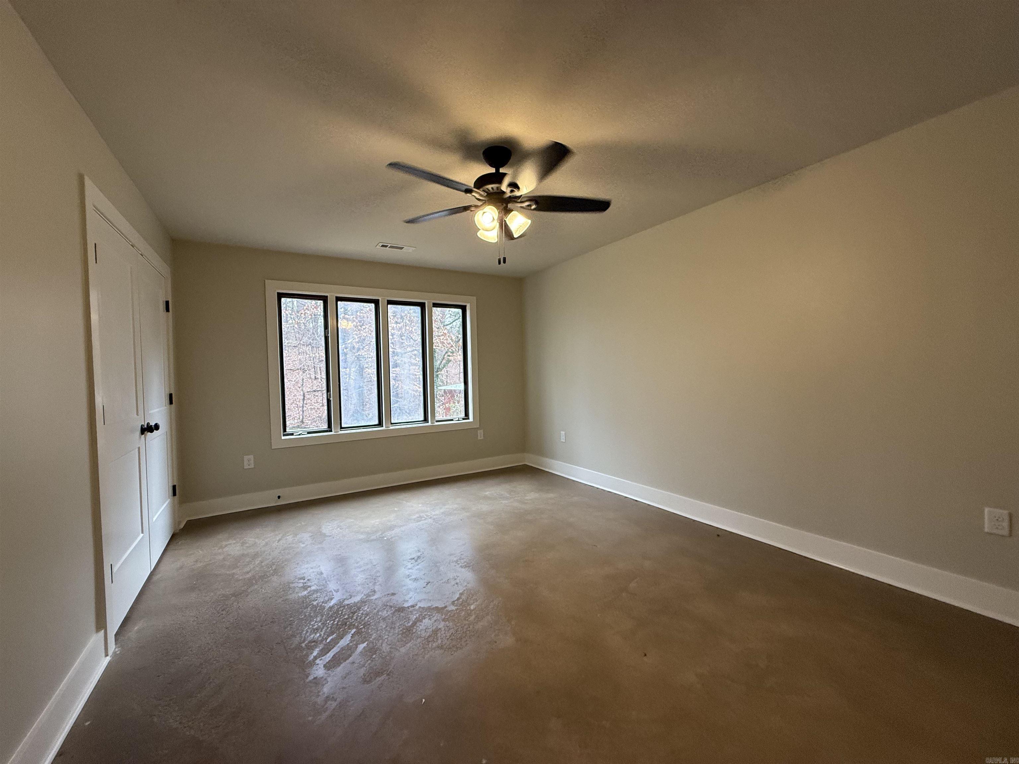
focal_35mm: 14
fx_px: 412
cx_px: 510
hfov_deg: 102.1
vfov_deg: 85.7
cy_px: 382
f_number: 2.2
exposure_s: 1/120
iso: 250
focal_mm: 2.22
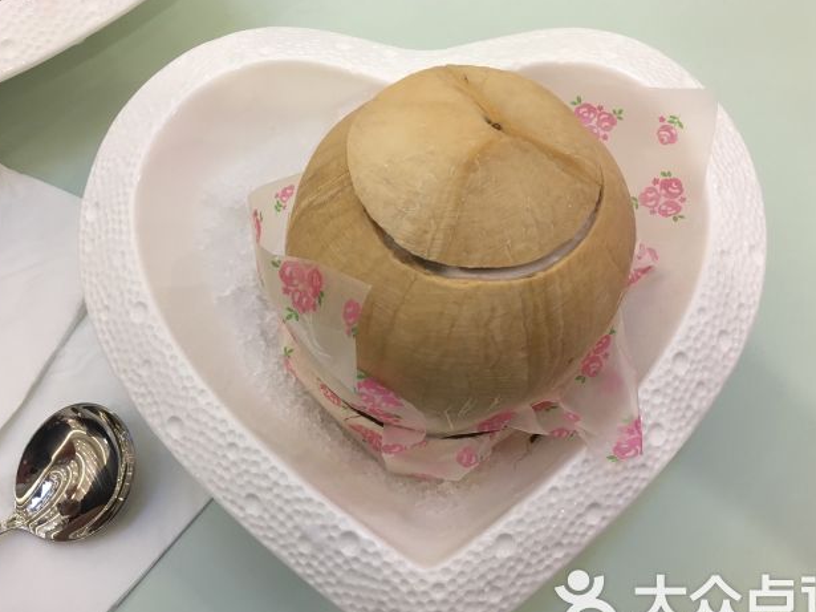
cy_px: 322
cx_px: 423
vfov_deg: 42.9
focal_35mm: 33
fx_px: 778
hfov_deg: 55.3
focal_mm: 4.15
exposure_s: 1/33
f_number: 2.2
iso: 125
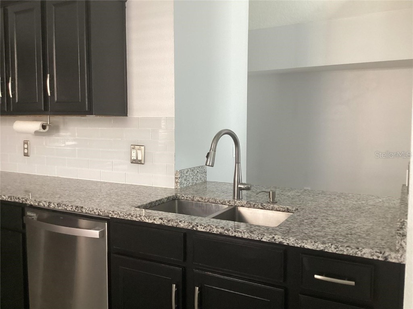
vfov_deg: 45.4
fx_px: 370
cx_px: 206
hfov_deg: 58.4
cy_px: 154
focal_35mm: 31
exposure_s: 1/60
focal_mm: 3.3
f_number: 2.4
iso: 200
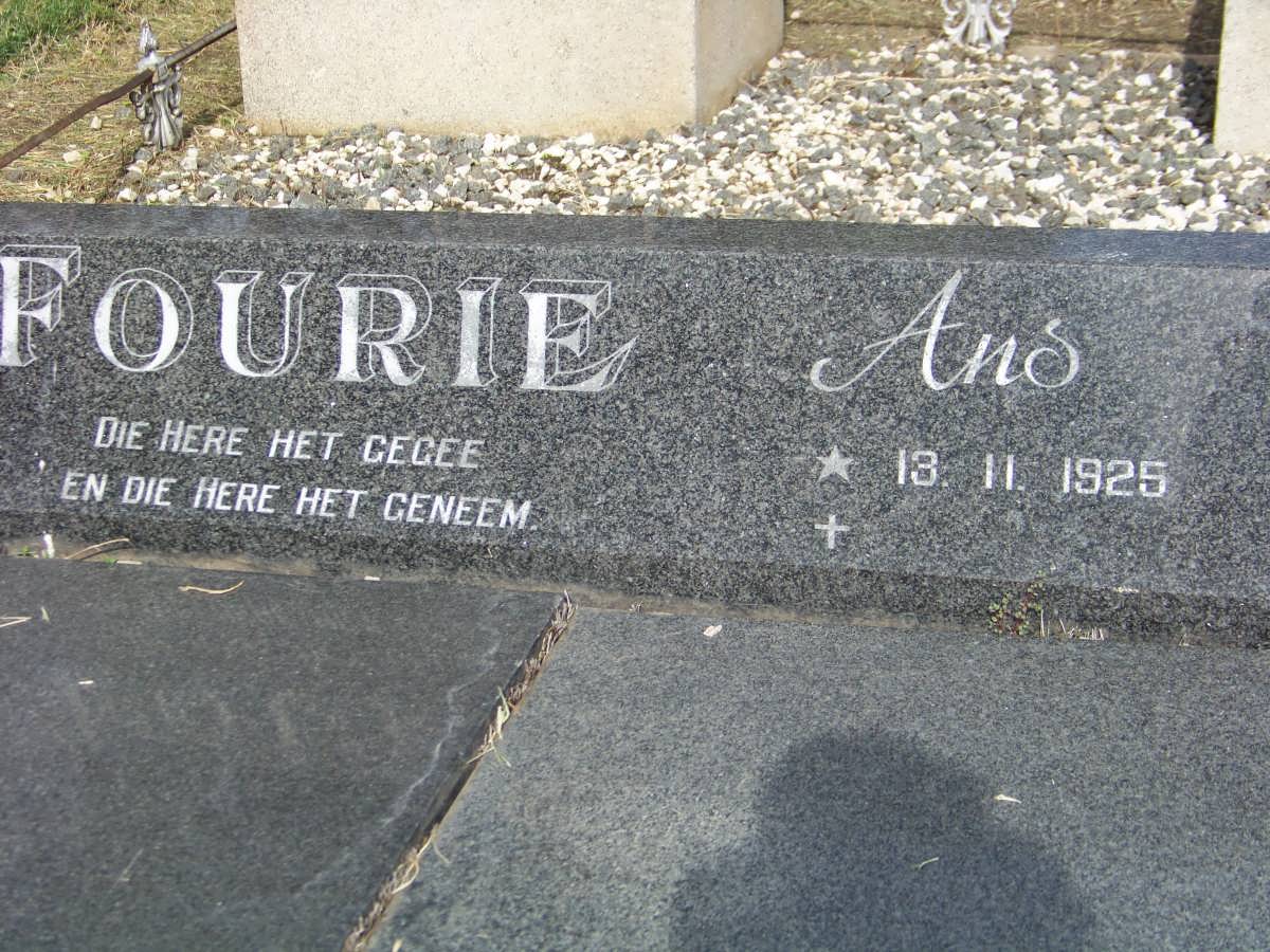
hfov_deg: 31.2
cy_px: 476
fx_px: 2275
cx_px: 635
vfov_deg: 23.7
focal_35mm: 62
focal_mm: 10.5
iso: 64
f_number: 3.2
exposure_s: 1/800
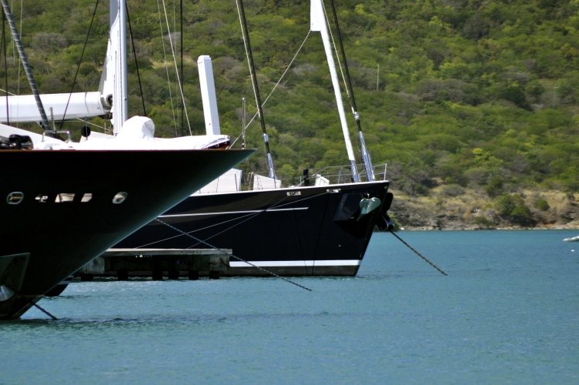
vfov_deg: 3.0
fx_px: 7231
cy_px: 192
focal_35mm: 450
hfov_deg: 4.6
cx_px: 290
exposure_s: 1/2000
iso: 250
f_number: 5.6
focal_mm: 300
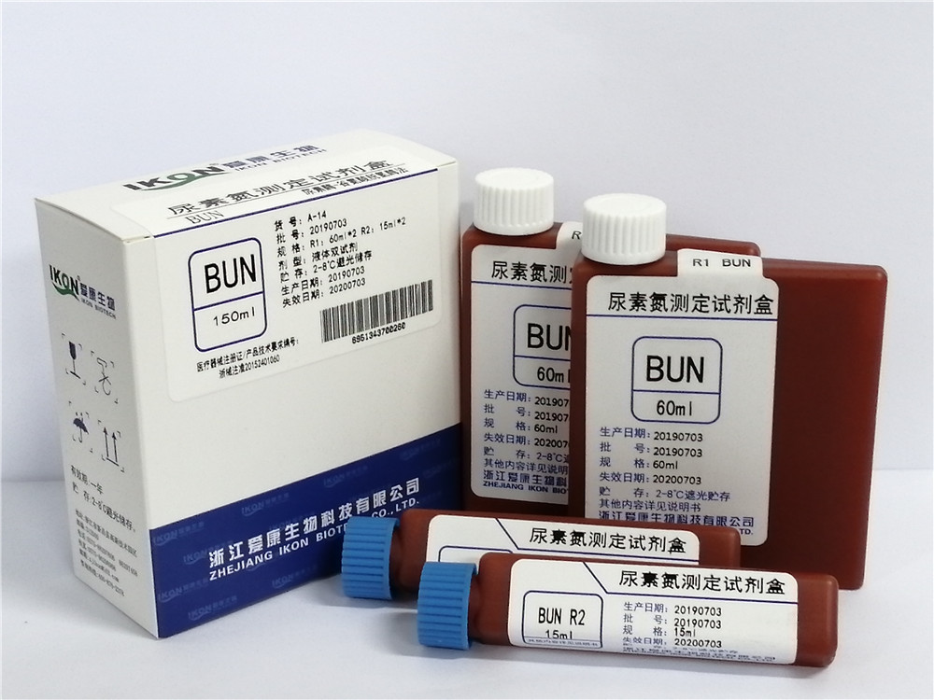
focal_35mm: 65
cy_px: 350
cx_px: 467
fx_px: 1754
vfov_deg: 22.6
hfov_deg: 29.8
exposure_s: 1/33.3
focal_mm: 3.64
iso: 320
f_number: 1.8
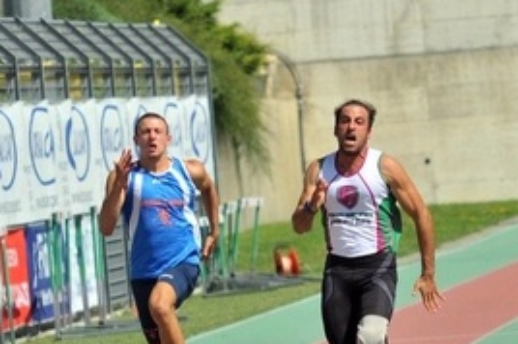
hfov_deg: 3.3
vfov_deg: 2.2
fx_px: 8910
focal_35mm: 620
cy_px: 240
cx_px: 369
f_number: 6.3
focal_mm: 210
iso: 200
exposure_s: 1/1000
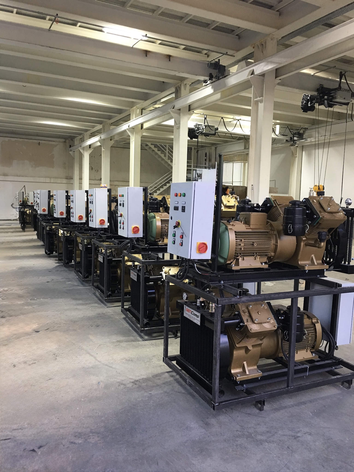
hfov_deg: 48.2
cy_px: 236
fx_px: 395
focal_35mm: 29
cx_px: 177
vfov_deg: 61.7
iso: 64
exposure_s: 1/17
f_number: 2.2
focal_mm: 4.15
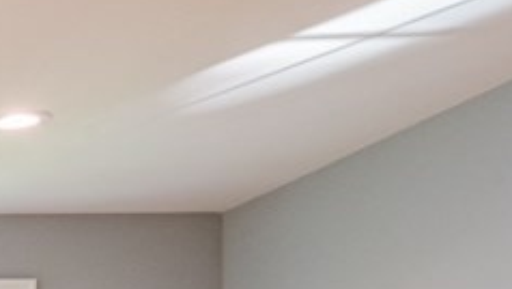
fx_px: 1375
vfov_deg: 11.5
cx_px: -531
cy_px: 430
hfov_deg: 16.1
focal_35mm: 101
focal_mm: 15
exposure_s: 1/25
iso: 400
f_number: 22
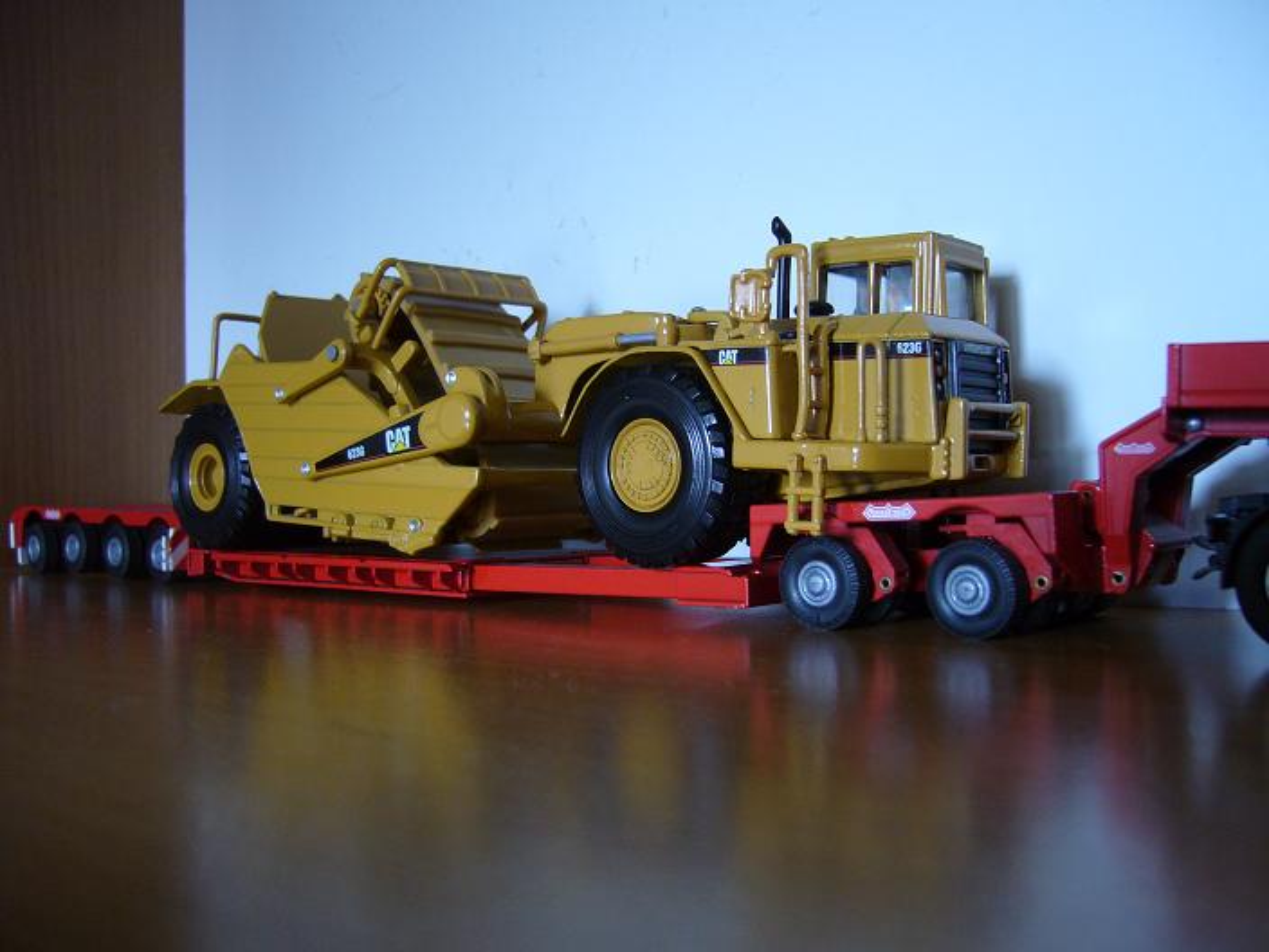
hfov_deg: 52.6
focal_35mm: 35
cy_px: 476
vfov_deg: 40.7
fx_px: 1283
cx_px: 634
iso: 125
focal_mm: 5.8
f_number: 2.8
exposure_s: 1/15
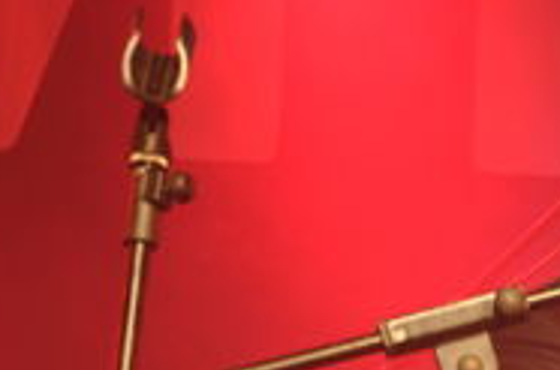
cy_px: 570
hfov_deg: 8.6
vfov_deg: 6.0
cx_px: 1108
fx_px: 3509
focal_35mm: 226
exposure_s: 1/40
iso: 200
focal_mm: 35
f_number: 6.3
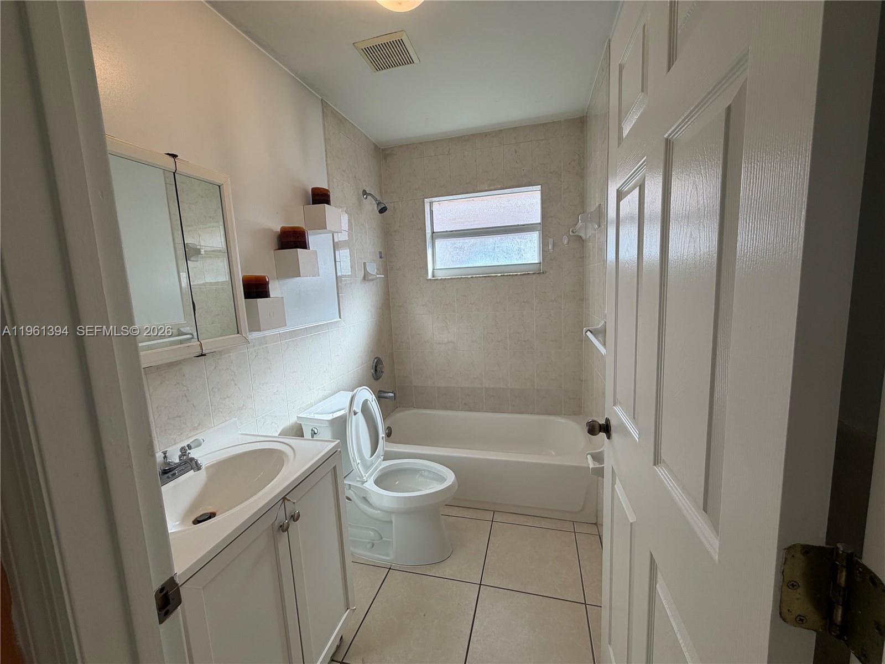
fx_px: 358
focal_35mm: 14
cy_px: 332
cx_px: 442
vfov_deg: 85.7
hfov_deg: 102.1
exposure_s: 1/120
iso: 50
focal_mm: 2.22
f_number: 2.2
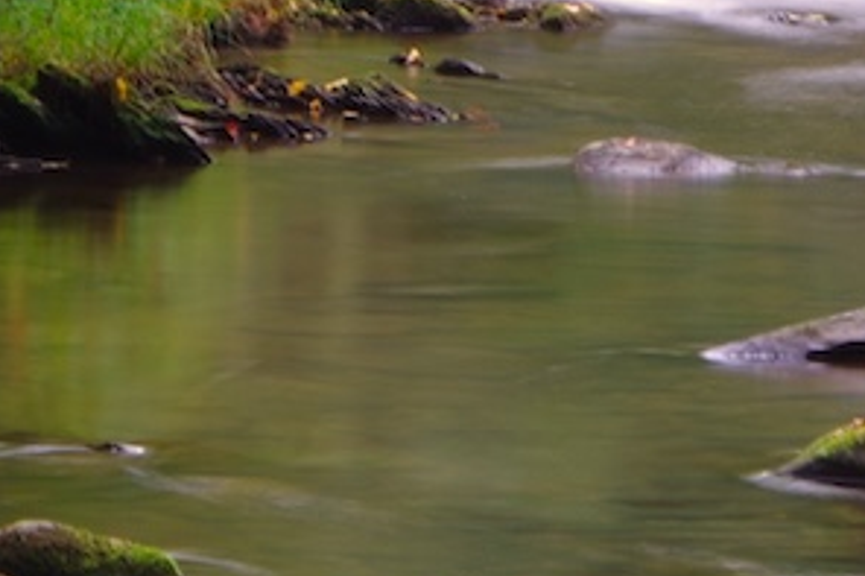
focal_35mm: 365
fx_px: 8765
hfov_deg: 5.6
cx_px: 459
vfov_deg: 3.8
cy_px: 243
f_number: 22
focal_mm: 50
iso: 100
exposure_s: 4
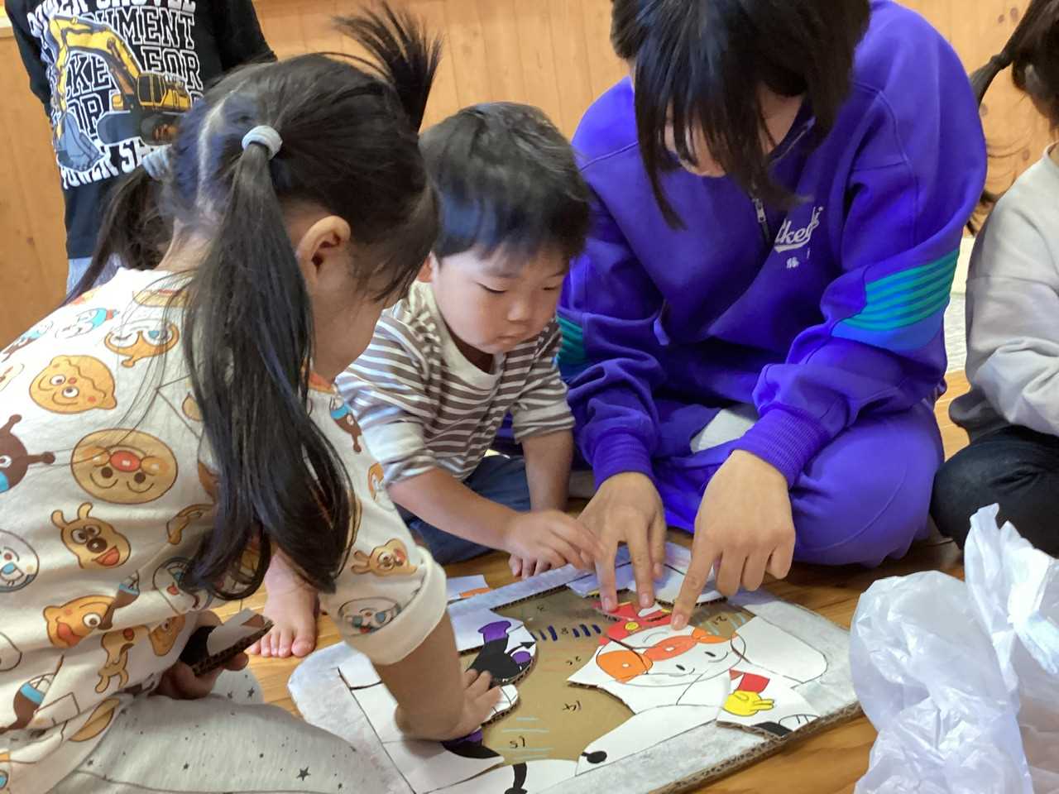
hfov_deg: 58.4
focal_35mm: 31
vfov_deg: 45.4
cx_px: 530
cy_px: 397
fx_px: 948
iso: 400
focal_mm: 3.3
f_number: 2.4
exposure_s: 1/60
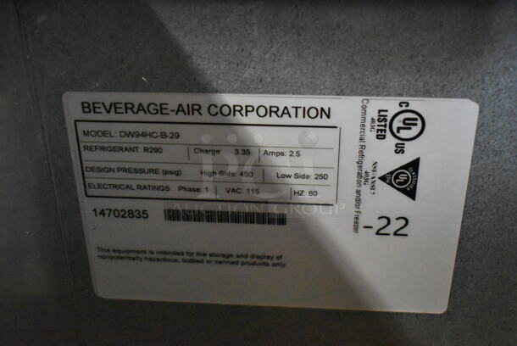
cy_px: 173
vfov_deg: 28.1
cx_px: 258
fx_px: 690
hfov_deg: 41.1
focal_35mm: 48
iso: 11400
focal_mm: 32
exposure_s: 1/125
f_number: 4.5
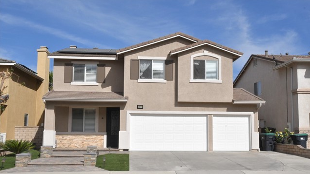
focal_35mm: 38
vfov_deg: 31.1
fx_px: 312
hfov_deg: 52.8
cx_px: 155
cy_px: 103
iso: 800
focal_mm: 24
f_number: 16
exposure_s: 1/1000
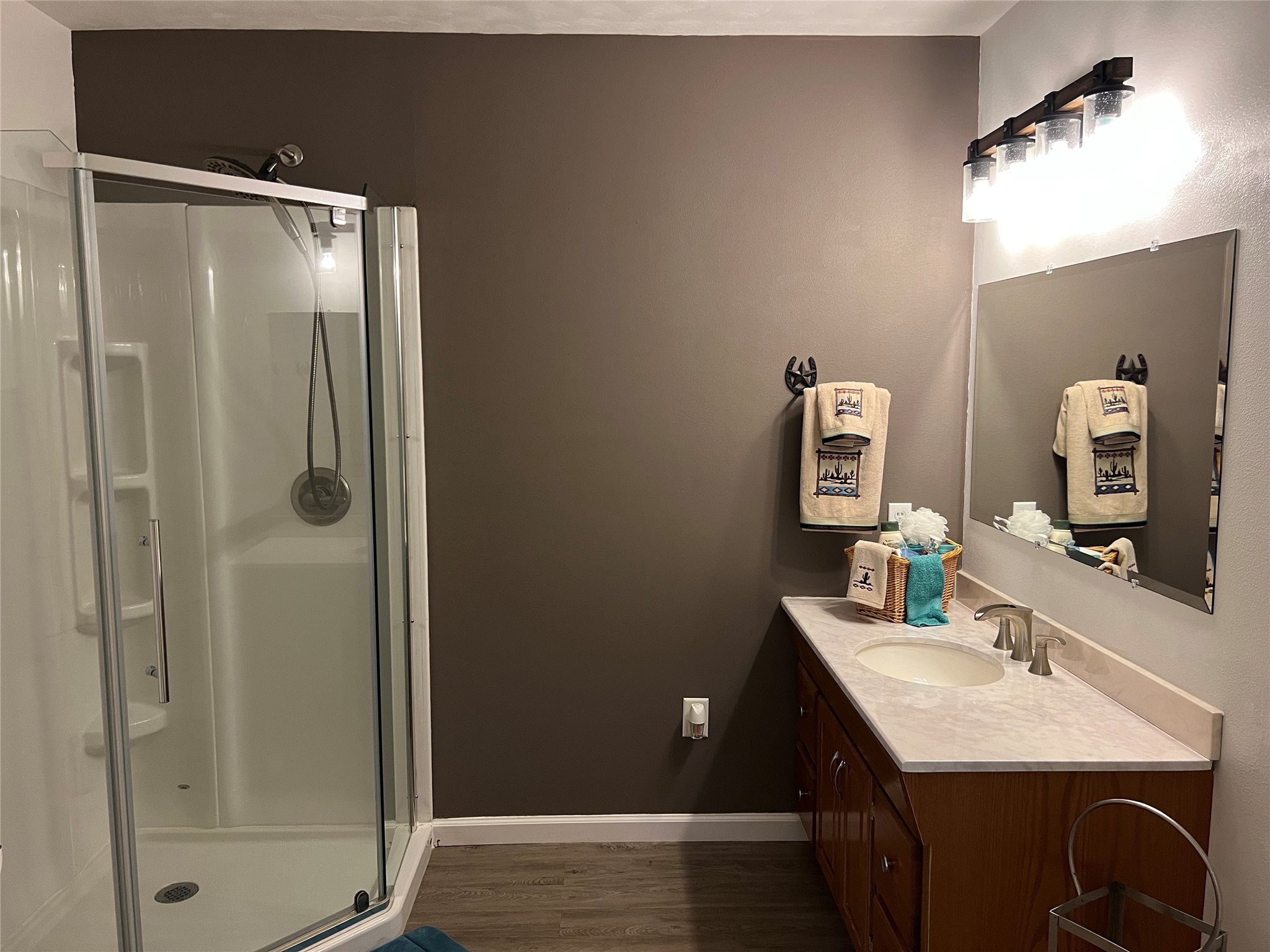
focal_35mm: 26
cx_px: 635
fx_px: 954
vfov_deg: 53.1
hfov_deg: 67.3
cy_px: 476
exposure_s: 1/60
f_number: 1.5
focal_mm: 5.7
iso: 320
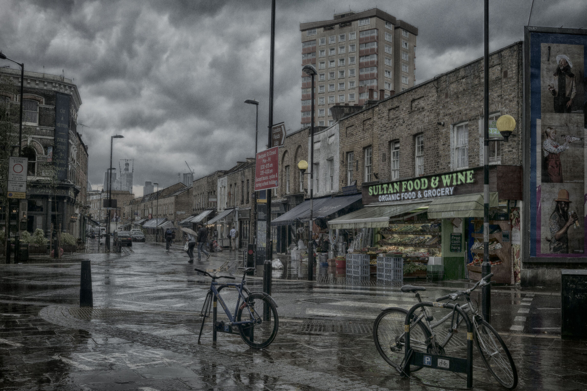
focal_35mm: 41
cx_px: 294
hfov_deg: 47.4
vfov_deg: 32.6
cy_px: 196
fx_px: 668
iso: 400
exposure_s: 1/210
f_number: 5.6
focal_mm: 27
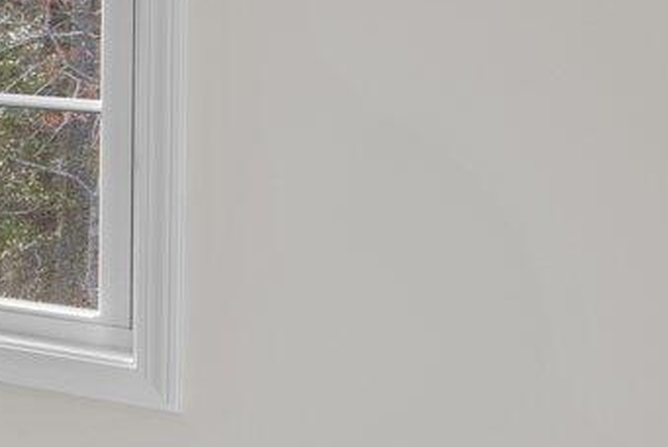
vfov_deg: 13.8
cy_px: -103
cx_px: -1064
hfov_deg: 13.3
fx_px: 1783
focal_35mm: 96
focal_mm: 16
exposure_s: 1/15
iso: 200
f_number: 4
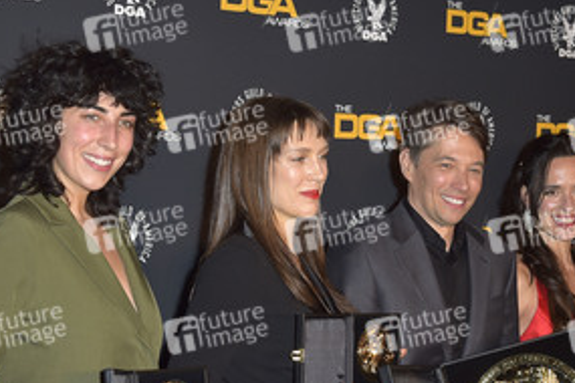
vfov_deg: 17.2
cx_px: 363
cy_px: 280
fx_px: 1262
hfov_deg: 25.6
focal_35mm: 79
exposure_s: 1/250
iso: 500
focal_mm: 50
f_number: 6.3
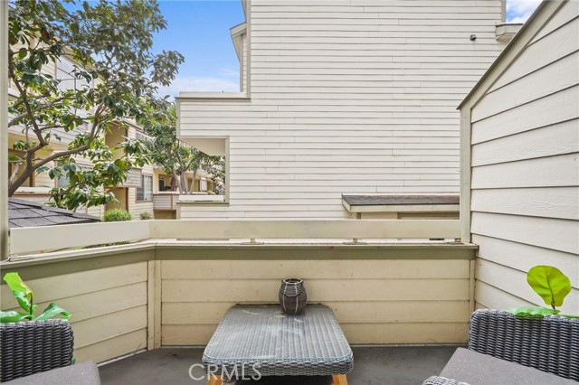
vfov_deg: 73.7
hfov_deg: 96.8
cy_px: 192
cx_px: 290
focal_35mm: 16
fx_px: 257
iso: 4000
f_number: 9
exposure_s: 1/500
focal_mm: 16
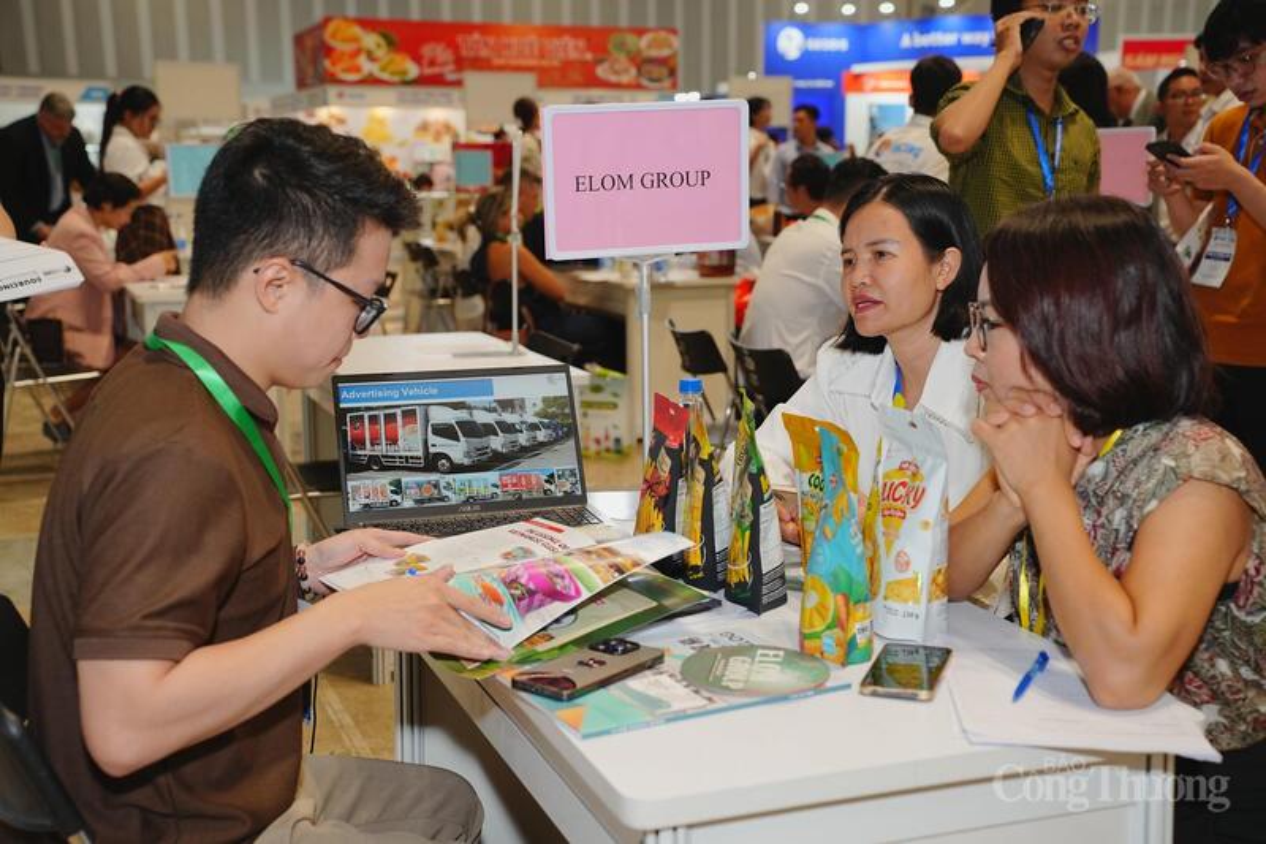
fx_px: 1547
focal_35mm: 44
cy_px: 422
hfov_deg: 44.5
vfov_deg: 30.5
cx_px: 633
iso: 1250
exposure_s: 1/160
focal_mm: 44
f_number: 4
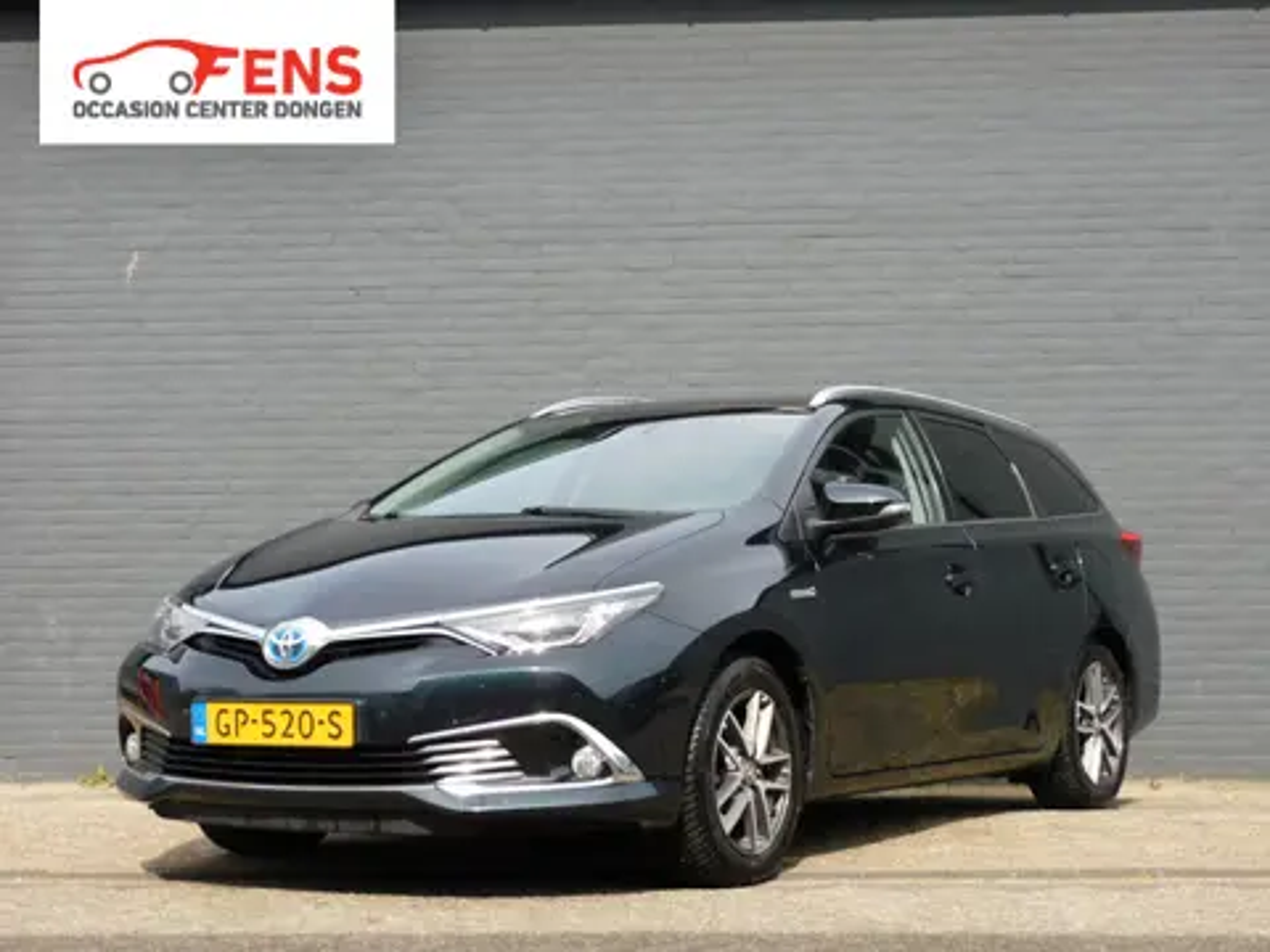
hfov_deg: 27.8
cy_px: 476
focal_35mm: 70
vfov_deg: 21.0
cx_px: 635
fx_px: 2568
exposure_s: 1/320
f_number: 4.5
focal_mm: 12.5
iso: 125
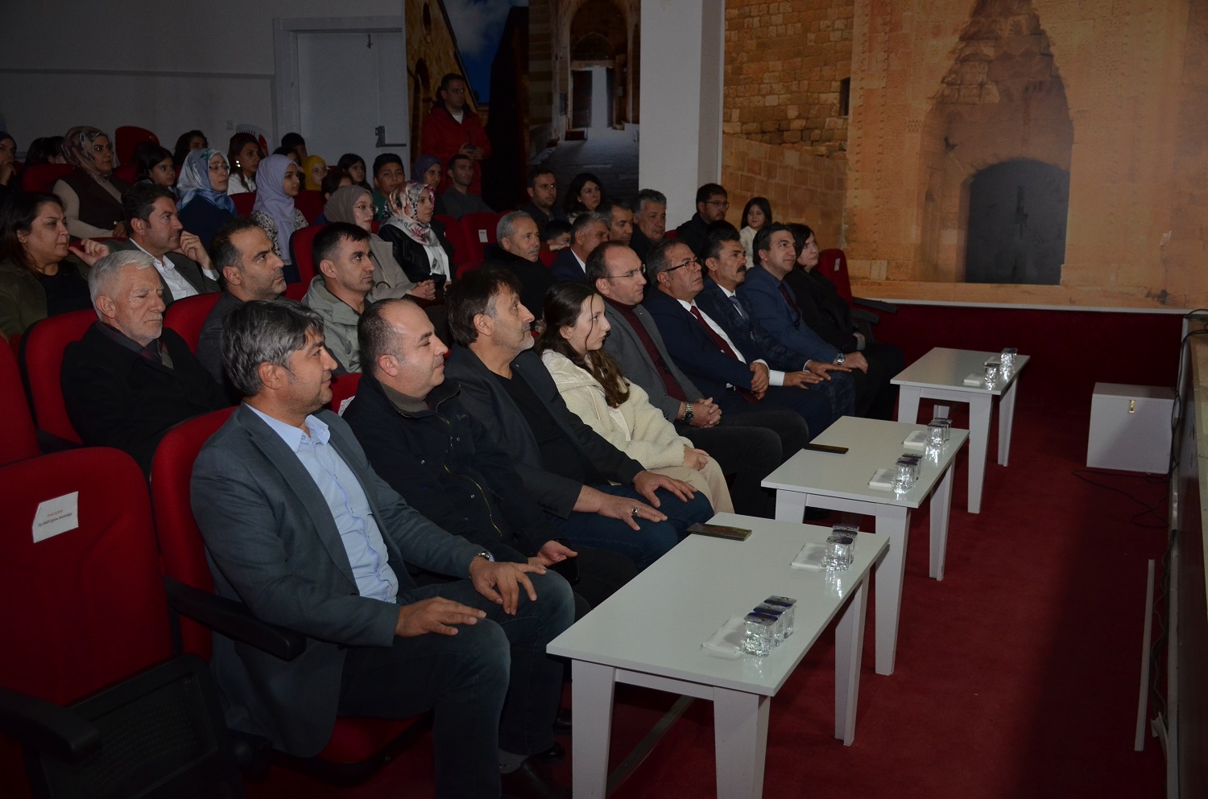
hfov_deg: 49.6
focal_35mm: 39
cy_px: 400
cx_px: 604
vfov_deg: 34.1
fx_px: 1306
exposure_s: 1/60
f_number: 4
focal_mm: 26
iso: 800
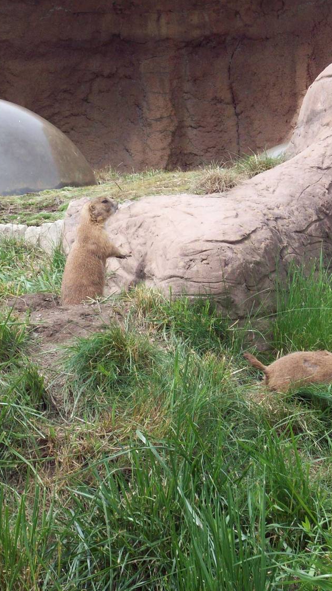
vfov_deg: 15.1
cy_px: 310
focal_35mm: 142
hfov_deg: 8.5
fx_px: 2223
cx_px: 94
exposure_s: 1/430
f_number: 4.7
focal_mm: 15.3
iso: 80
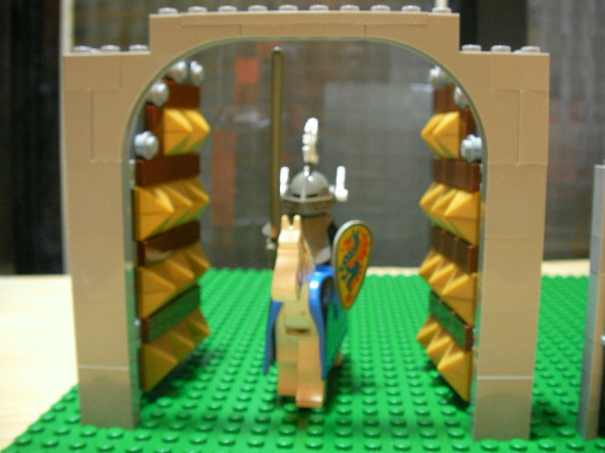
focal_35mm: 38
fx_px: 664
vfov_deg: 37.7
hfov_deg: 49.0
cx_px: 302
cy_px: 226
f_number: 3.5
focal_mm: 6.3
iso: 200
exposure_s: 1/6.3
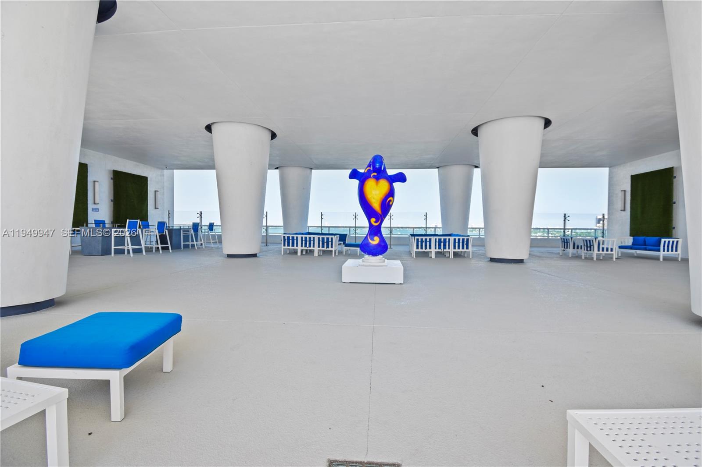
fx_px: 292
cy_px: 234
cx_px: 351
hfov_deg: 100.4
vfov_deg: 77.3
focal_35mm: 15
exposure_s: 1/80
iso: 250
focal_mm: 10
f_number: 5.6
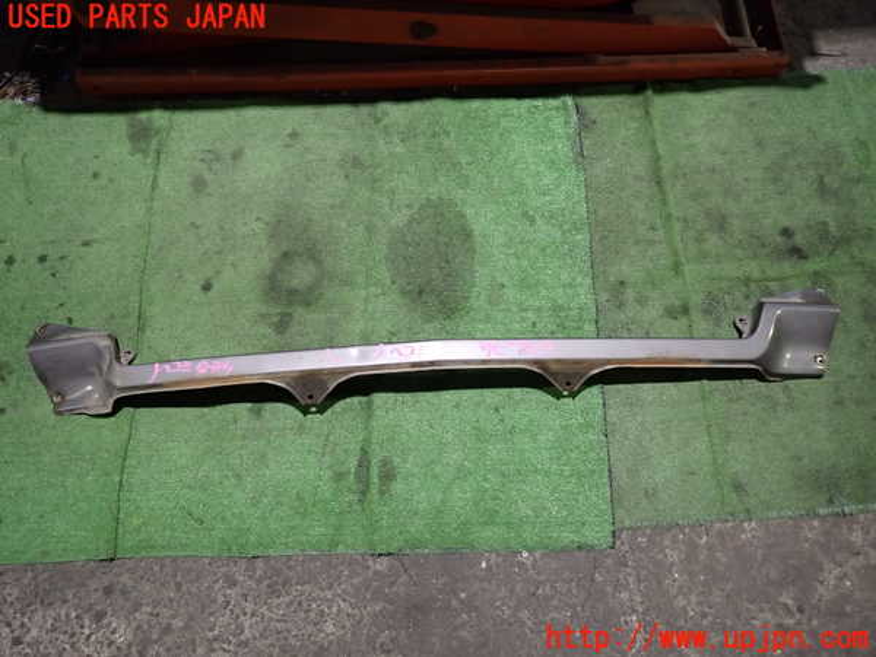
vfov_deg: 54.9
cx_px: 438
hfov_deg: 69.4
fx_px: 633
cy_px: 328
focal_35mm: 25
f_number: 2
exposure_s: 1/30
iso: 400
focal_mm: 4.5
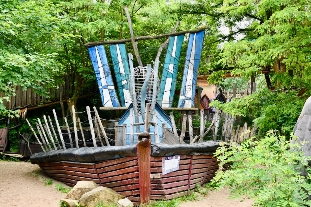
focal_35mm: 54
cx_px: 156
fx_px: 467
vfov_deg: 25.1
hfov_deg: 36.9
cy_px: 104
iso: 400
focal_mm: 36
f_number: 4.5
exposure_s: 1/250
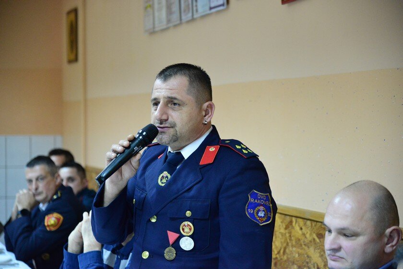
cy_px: 134
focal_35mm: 86
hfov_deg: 23.6
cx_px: 202
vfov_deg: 15.9
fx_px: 963
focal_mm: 86
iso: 6400
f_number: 4
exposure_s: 1/80
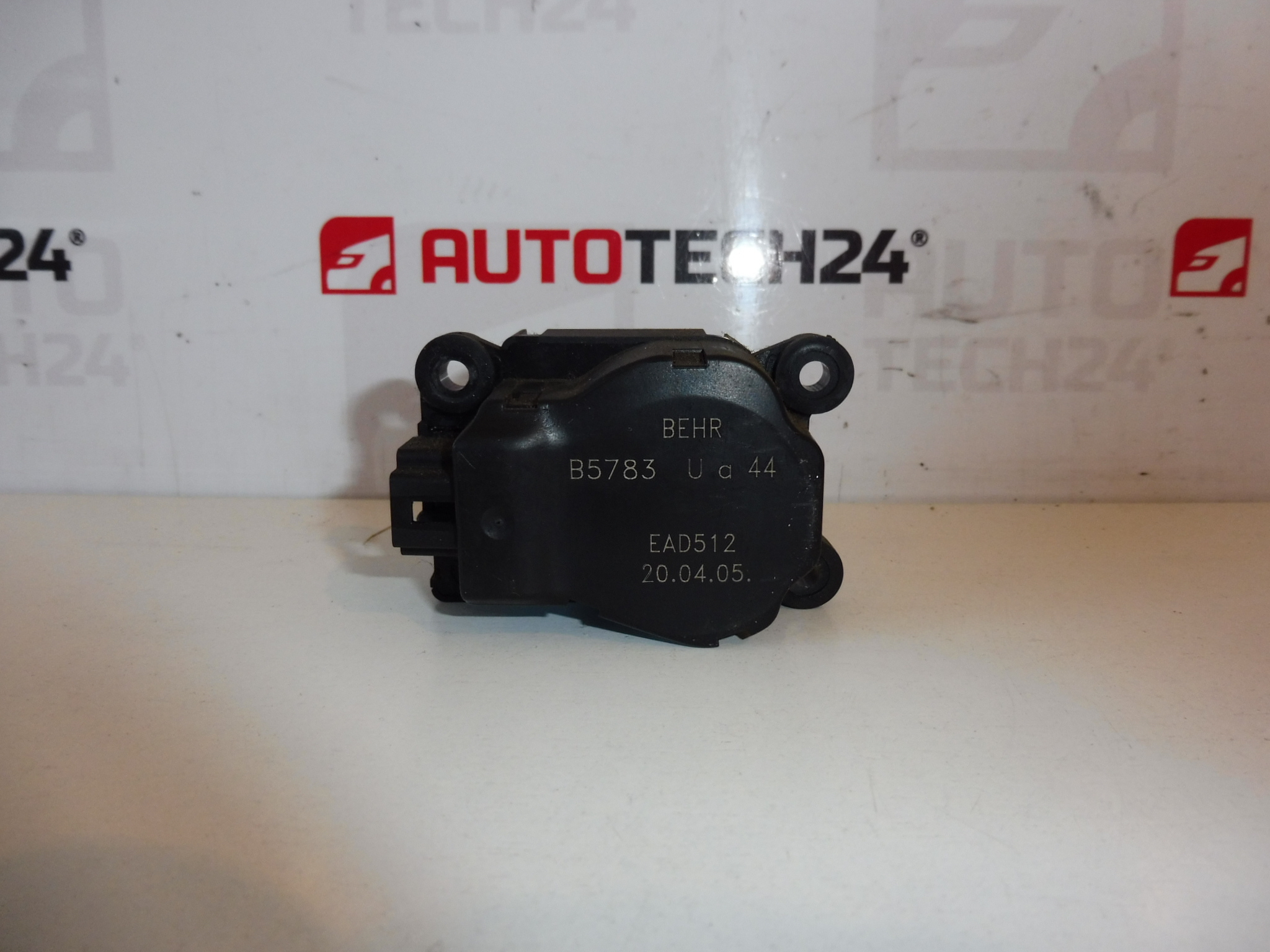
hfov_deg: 71.6
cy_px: 476
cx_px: 635
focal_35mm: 24
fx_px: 881
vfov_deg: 56.8
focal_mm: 4.3
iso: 200
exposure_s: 1/60
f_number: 3.5
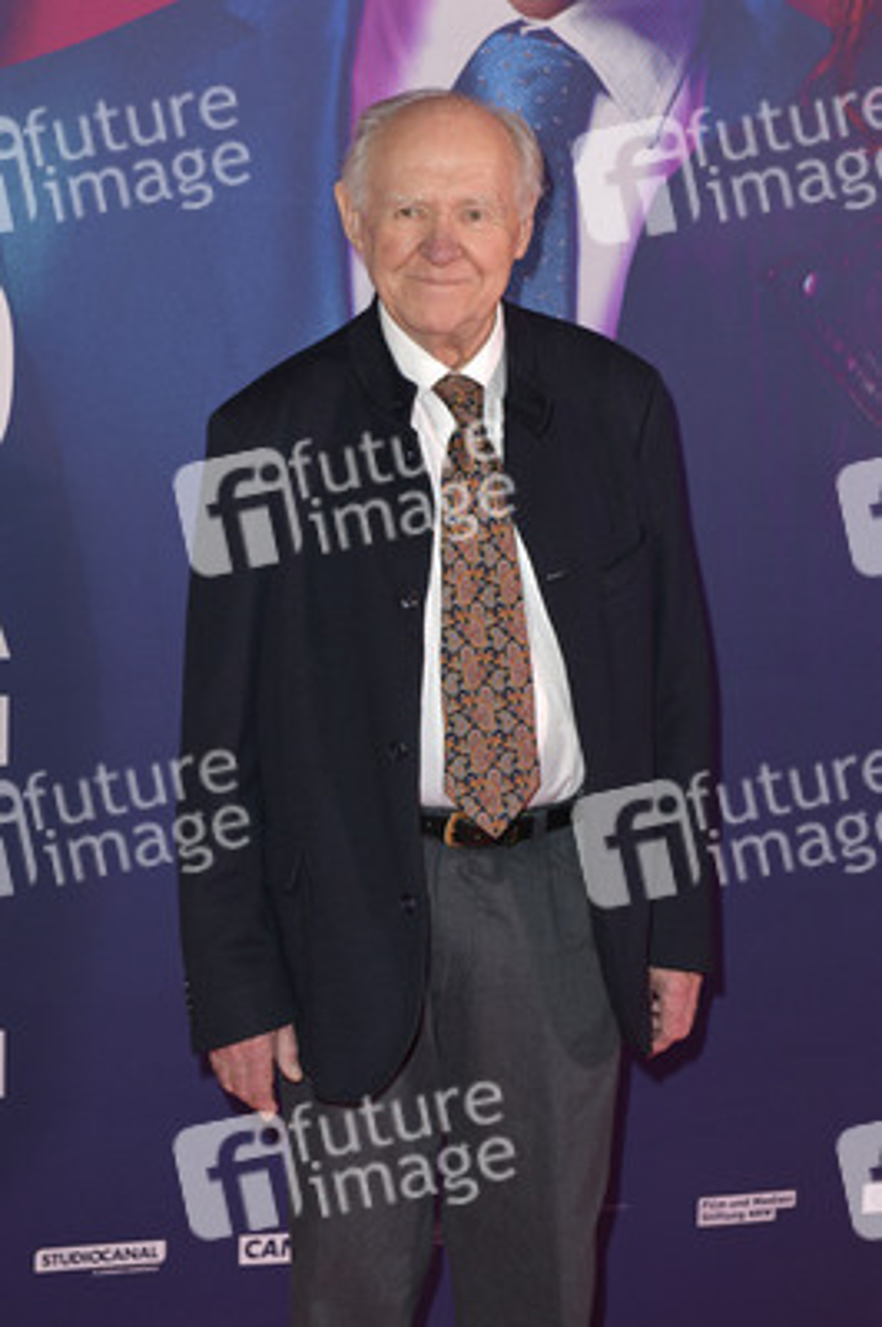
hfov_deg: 19.4
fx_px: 2577
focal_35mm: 70
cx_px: 441
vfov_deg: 28.9
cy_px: 664
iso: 800
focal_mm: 70
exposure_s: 1/125
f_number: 5.6
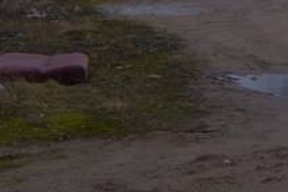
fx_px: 1216
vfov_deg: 8.9
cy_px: -23
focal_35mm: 152
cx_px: 535
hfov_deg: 12.3
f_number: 5
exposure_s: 1/250
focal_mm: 18
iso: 100
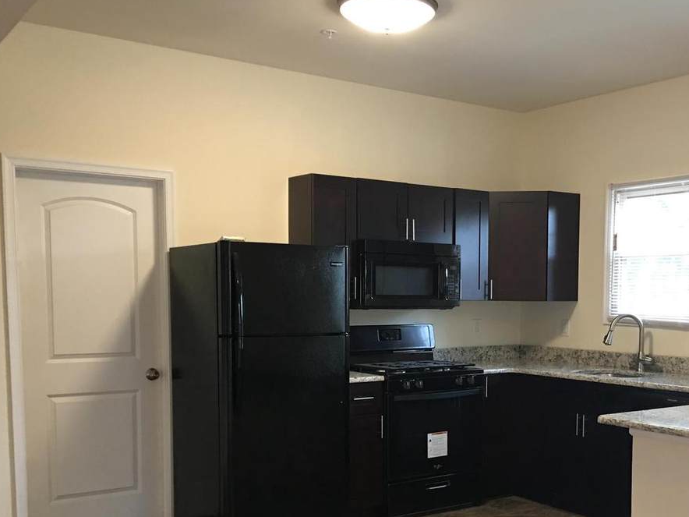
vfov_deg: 33.8
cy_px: 370
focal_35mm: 42
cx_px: 450
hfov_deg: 44.2
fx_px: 836
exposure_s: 1/15
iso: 64
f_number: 2.2
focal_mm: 4.15
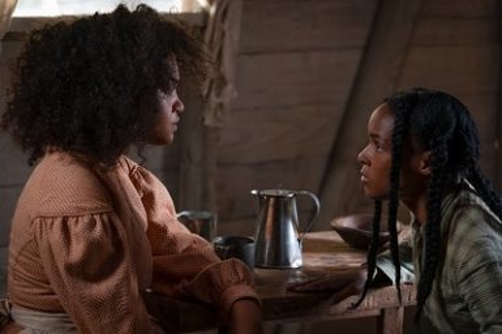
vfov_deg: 11.3
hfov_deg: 16.9
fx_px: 1686
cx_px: 251
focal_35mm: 121
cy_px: 167
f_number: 2.8
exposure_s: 1/125
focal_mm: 80.4
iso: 1600
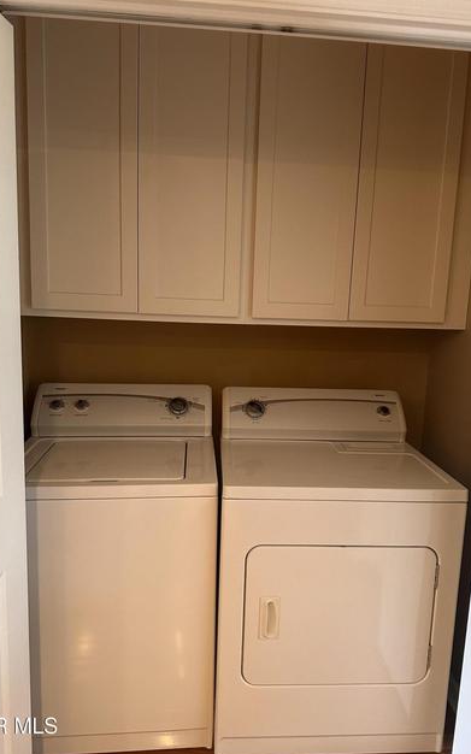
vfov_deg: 70.4
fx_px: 534
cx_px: 252
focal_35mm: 26
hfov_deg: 47.5
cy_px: 376
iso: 400
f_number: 1.78
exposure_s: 1/60
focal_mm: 6.86
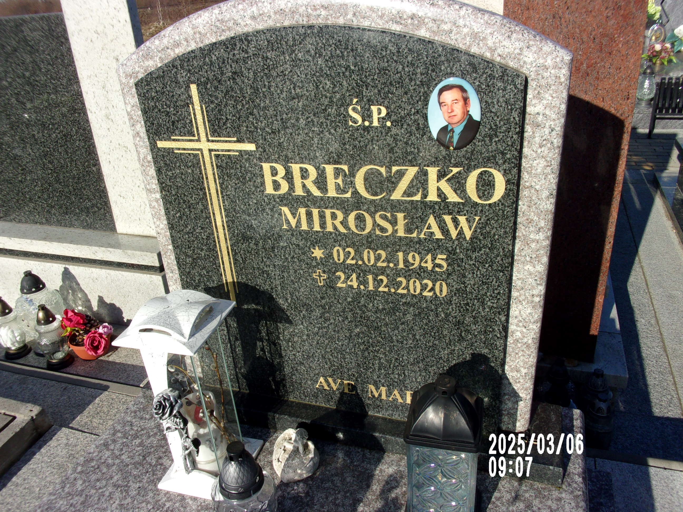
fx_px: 552
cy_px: 256
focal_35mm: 28
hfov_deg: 63.4
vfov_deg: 49.7
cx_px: 342
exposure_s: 1/100
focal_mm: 5.1
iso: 80
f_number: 10.8
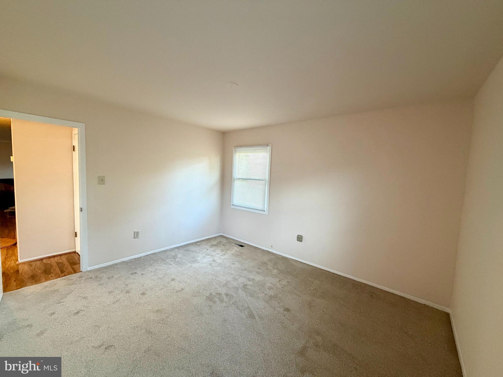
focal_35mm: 14
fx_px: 203
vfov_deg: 85.7
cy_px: 188
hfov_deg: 102.1
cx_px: 252
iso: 400
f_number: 2.2
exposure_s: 1/60
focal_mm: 2.22
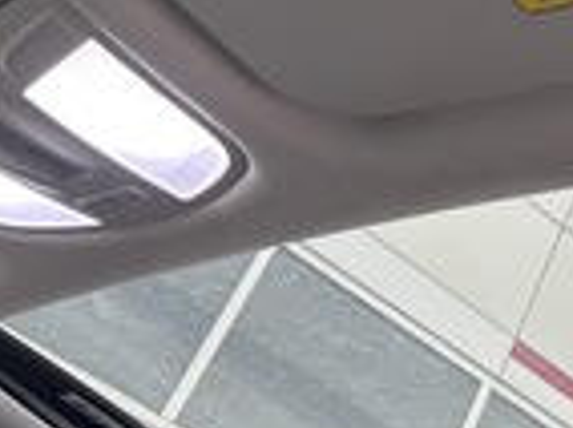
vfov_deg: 17.8
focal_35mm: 77
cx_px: 714
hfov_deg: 23.0
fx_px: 1272
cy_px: 567
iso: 125
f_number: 1.6
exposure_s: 1/121
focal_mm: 5.96
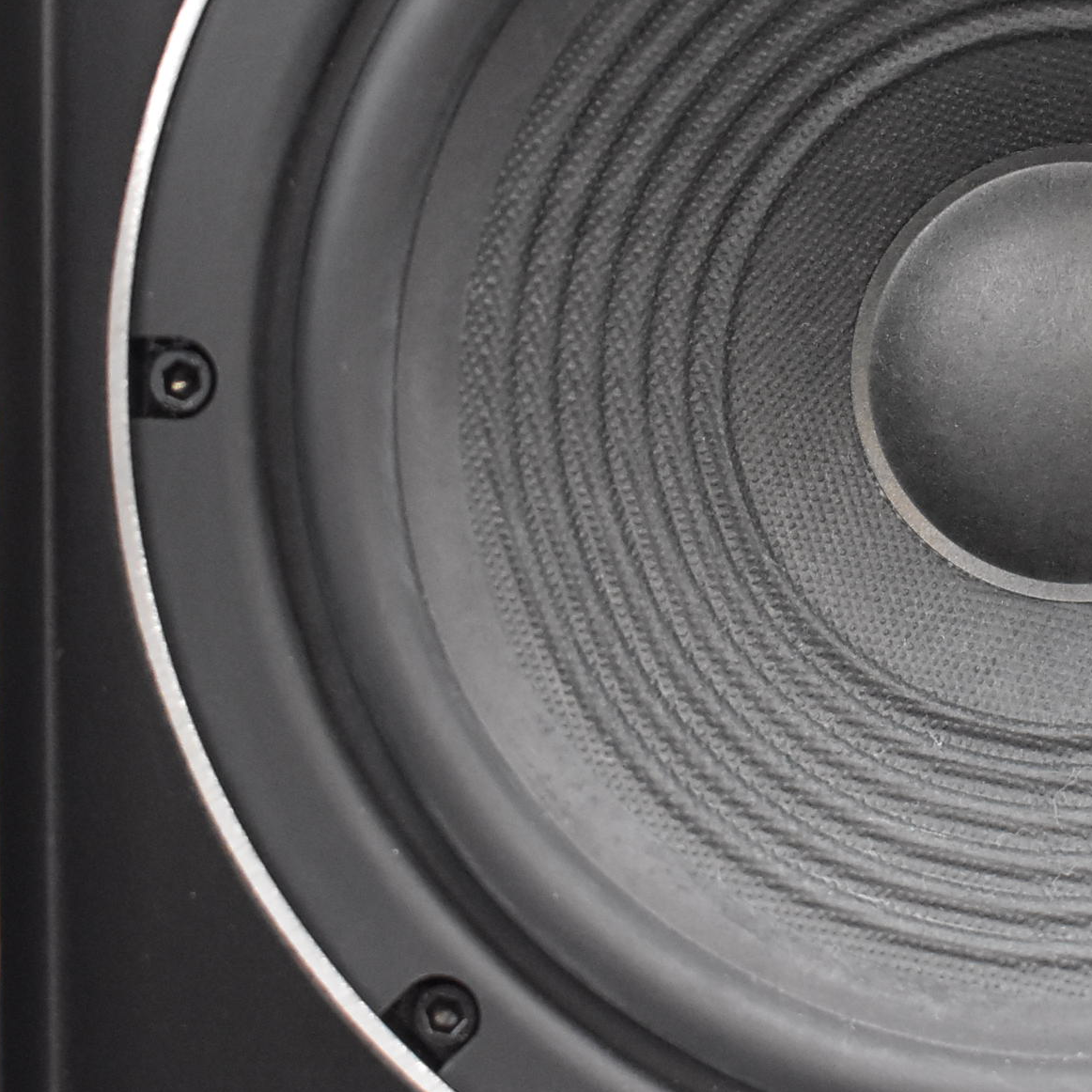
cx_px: 1142
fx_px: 2930
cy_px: 366
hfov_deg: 20.3
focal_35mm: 82
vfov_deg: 21.0
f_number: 4
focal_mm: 25
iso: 3200
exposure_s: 1/60
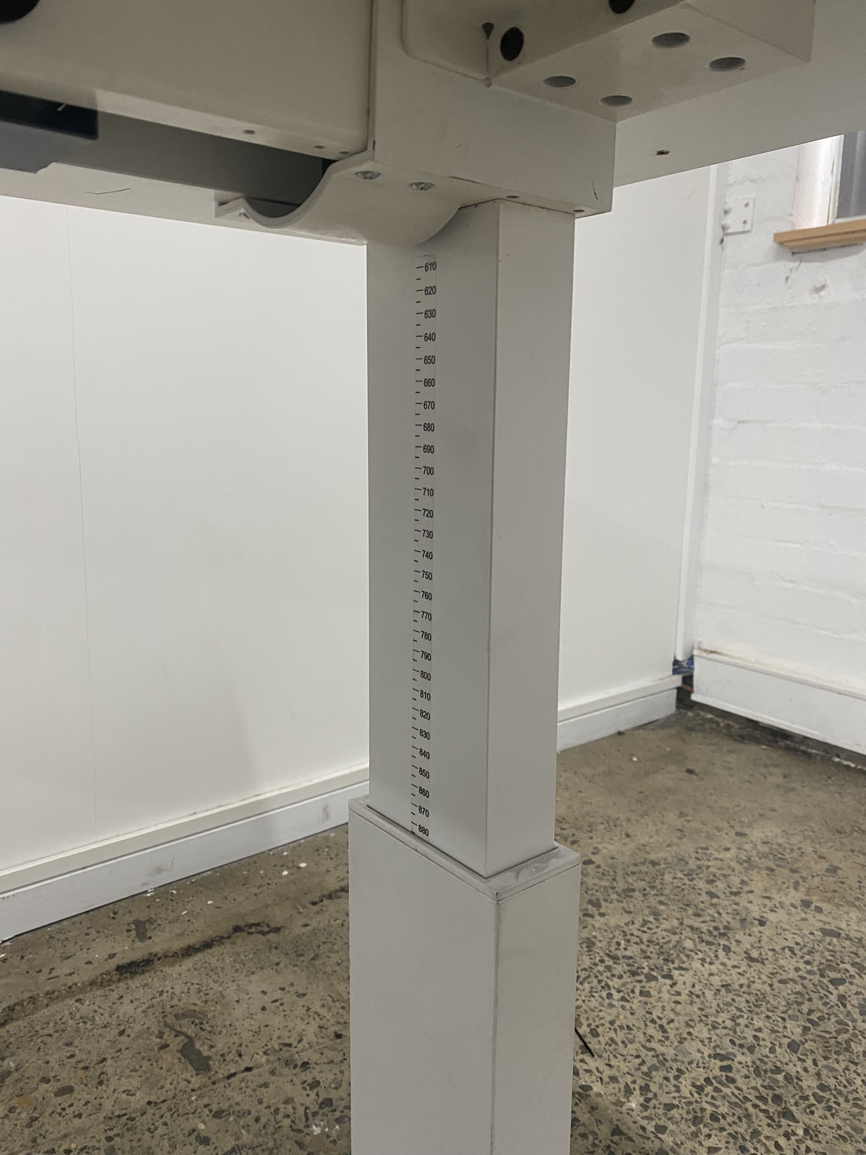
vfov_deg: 67.3
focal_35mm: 26
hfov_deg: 53.1
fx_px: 867
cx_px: 433
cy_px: 578
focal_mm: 4.25
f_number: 1.8
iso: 160
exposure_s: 1/50
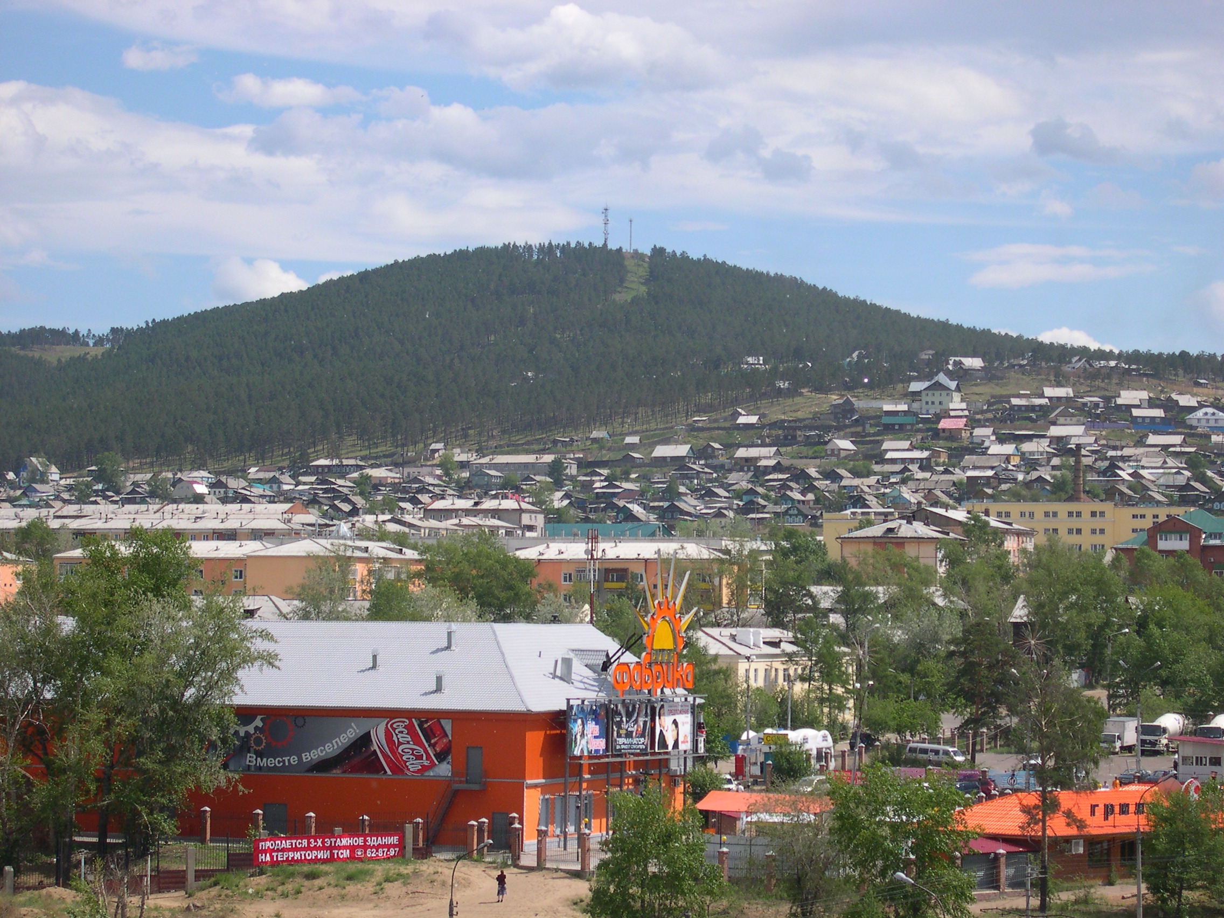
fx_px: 4031
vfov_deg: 13.0
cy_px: 459
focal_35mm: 114
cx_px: 612
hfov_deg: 17.3
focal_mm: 24
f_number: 4.9
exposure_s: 1/575
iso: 100
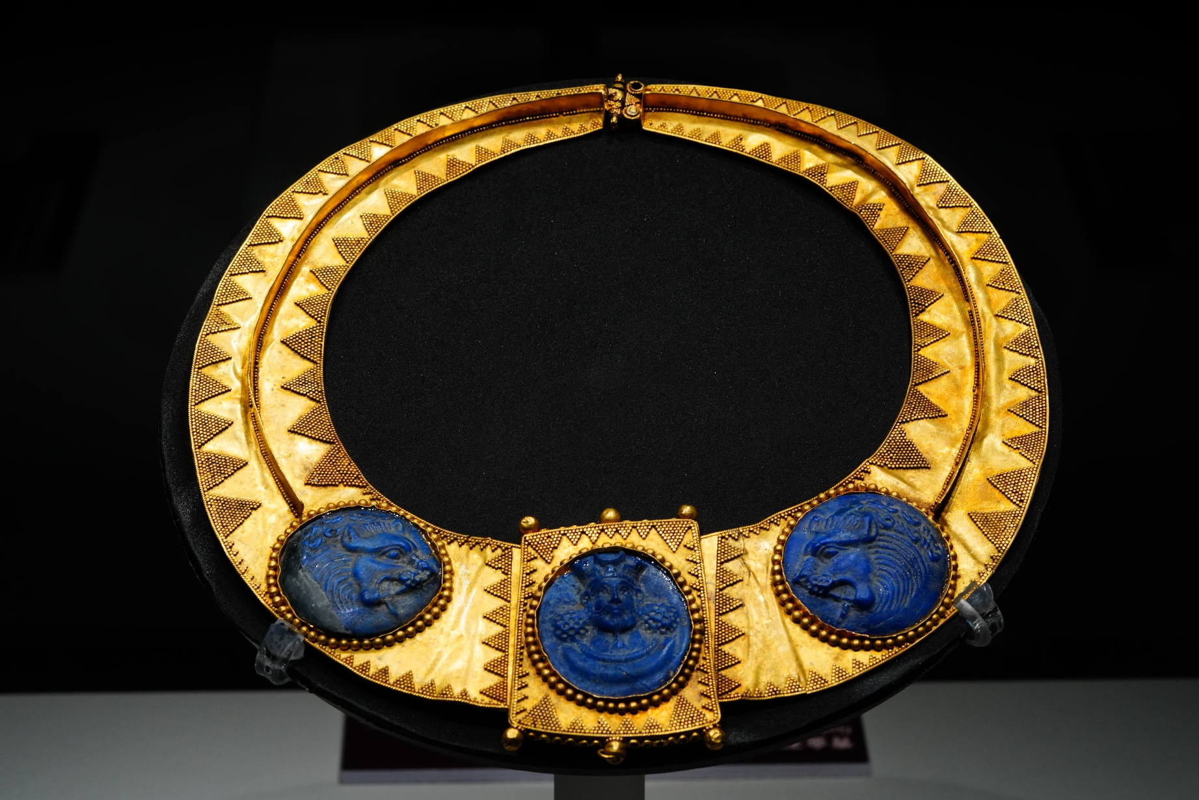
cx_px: 661
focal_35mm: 100
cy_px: 400
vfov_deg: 13.7
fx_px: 3331
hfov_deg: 20.4
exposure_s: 1/100
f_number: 11
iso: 1250
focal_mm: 90
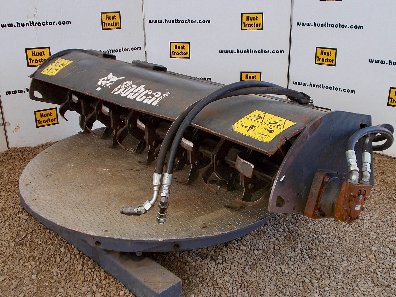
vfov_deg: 36.8
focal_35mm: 39
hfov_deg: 47.9
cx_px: 198
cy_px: 148
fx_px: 446
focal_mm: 6.9
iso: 80
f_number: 3.9
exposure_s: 1/100
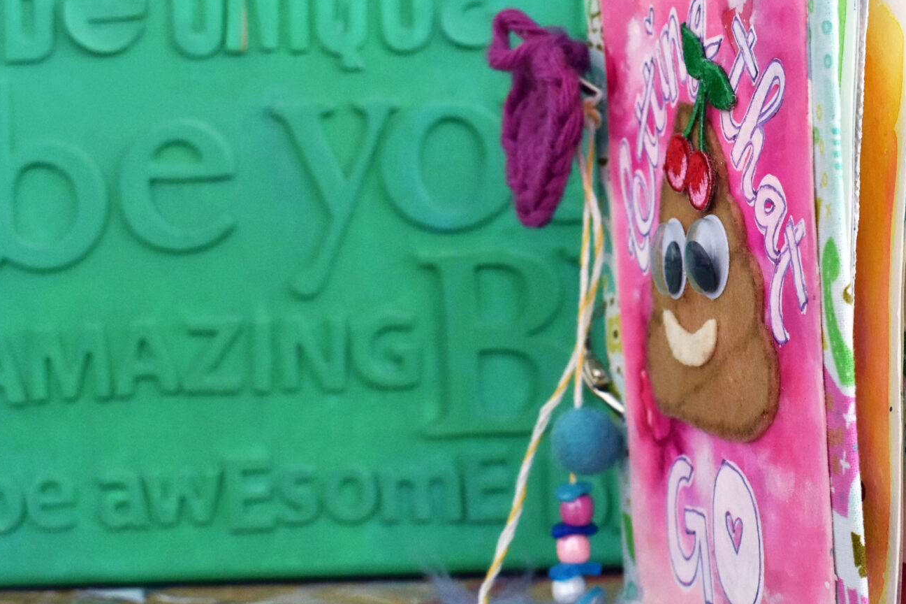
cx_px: 853
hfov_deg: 25.3
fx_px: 1937
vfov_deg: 17.7
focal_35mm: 77
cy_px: 284
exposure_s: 1/100
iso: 1600
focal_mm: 26
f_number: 7.1
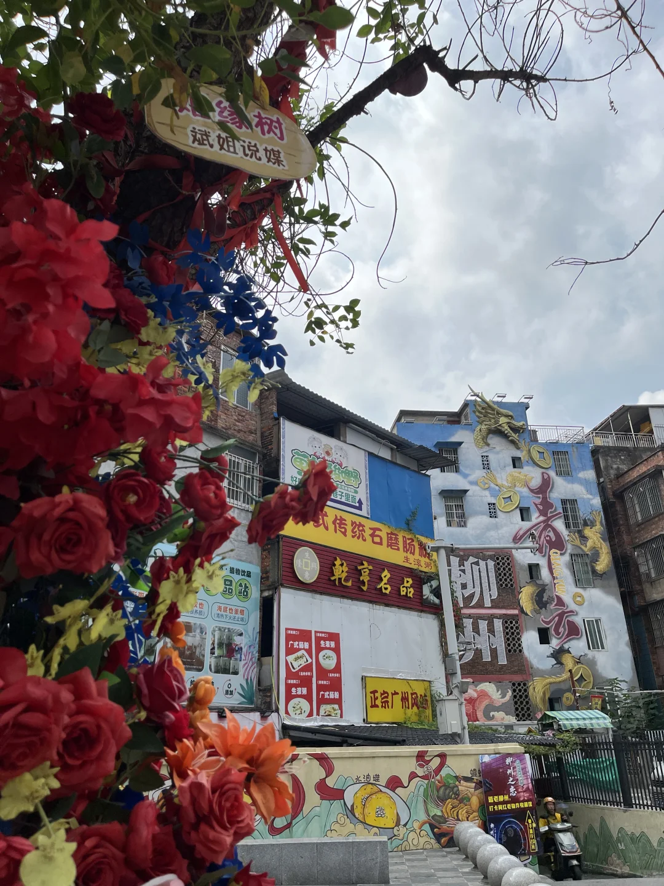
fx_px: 665
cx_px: 332
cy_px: 443
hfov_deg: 53.1
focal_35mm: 26
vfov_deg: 67.3
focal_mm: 5.1
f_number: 1.6
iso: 50
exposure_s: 1/3521
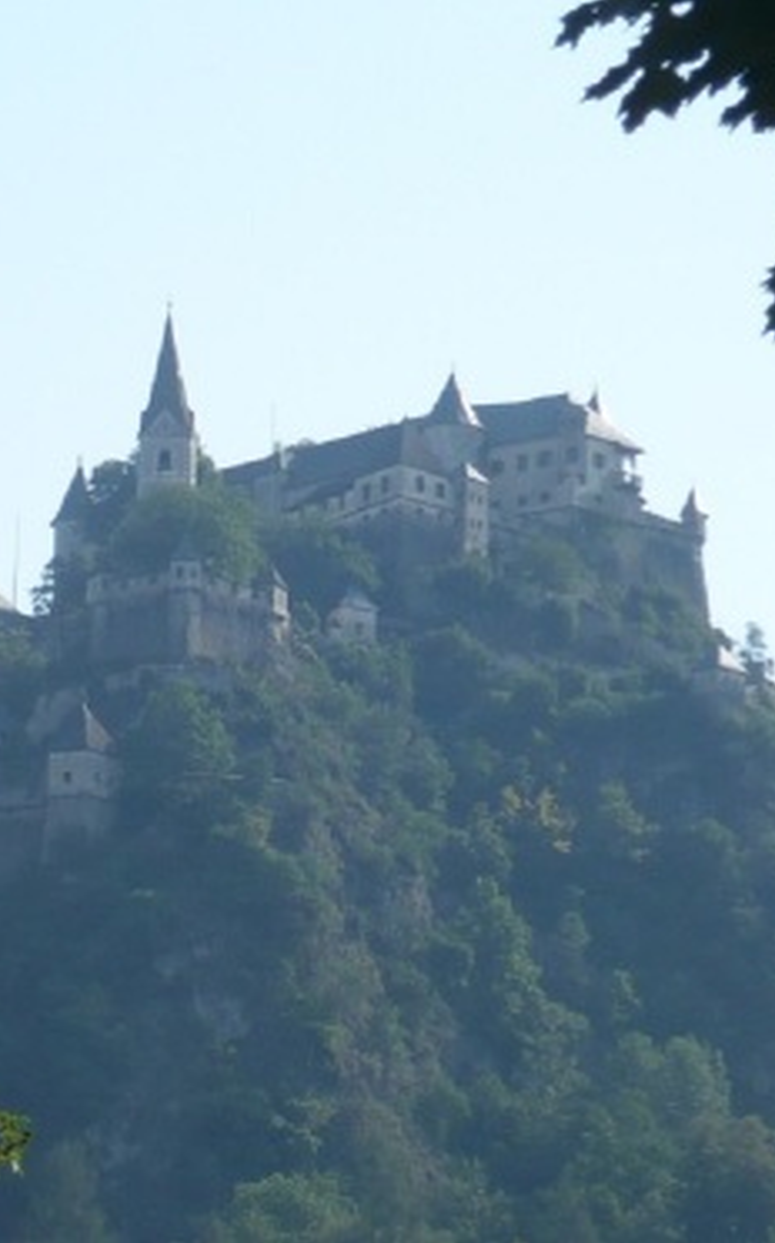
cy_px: 622
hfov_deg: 6.4
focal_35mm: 205
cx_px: 244
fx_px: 6939
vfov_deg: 10.2
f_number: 5
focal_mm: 17.4
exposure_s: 1/500
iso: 100
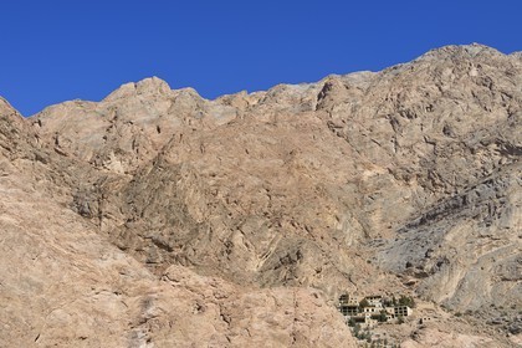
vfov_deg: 36.9
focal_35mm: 36
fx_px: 522
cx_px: 261
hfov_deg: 53.1
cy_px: 174
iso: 200
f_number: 10
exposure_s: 1/400
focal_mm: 36
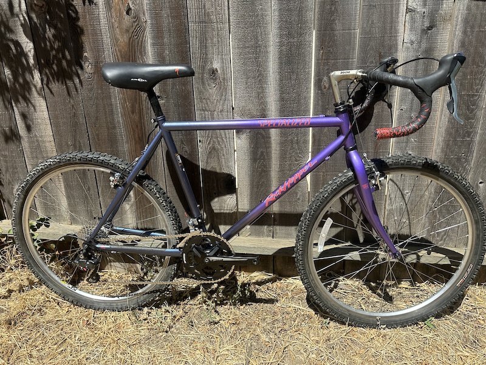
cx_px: 243
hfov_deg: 71.6
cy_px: 182
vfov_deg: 56.8
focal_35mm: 24
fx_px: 337
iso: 80
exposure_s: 1/2967
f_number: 1.78
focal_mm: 6.86
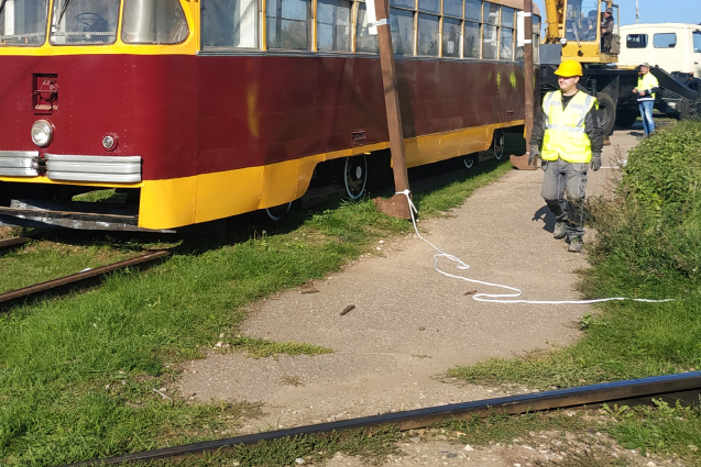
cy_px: 45
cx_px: 308
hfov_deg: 41.8
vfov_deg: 27.6
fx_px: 915
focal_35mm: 47
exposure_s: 1/1629
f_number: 1.9
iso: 100
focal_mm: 3.94
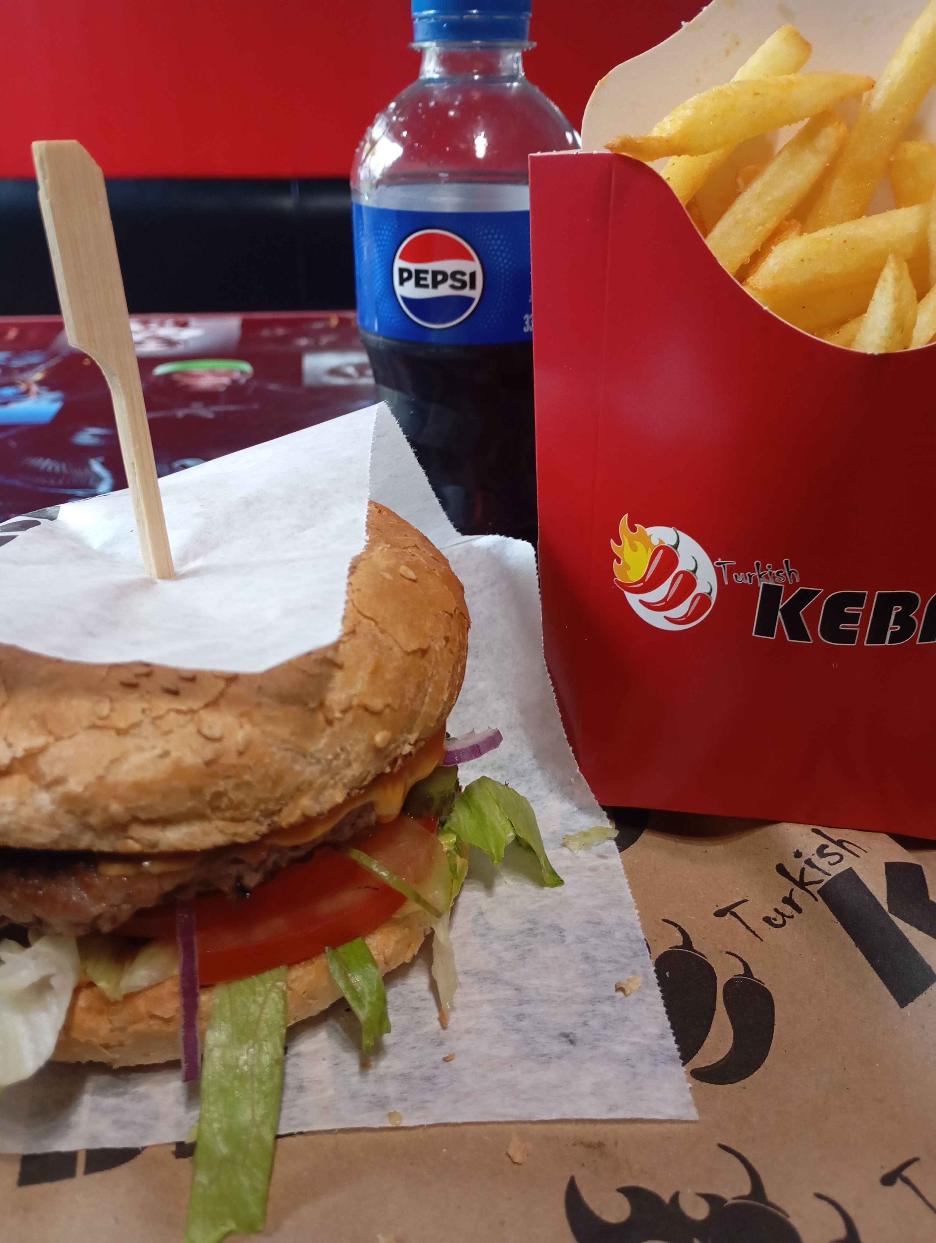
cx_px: 468
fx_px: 1007
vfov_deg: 63.4
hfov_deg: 49.9
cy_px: 622
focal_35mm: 28
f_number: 1.8
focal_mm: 4.27
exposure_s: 1/33.3
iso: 1333
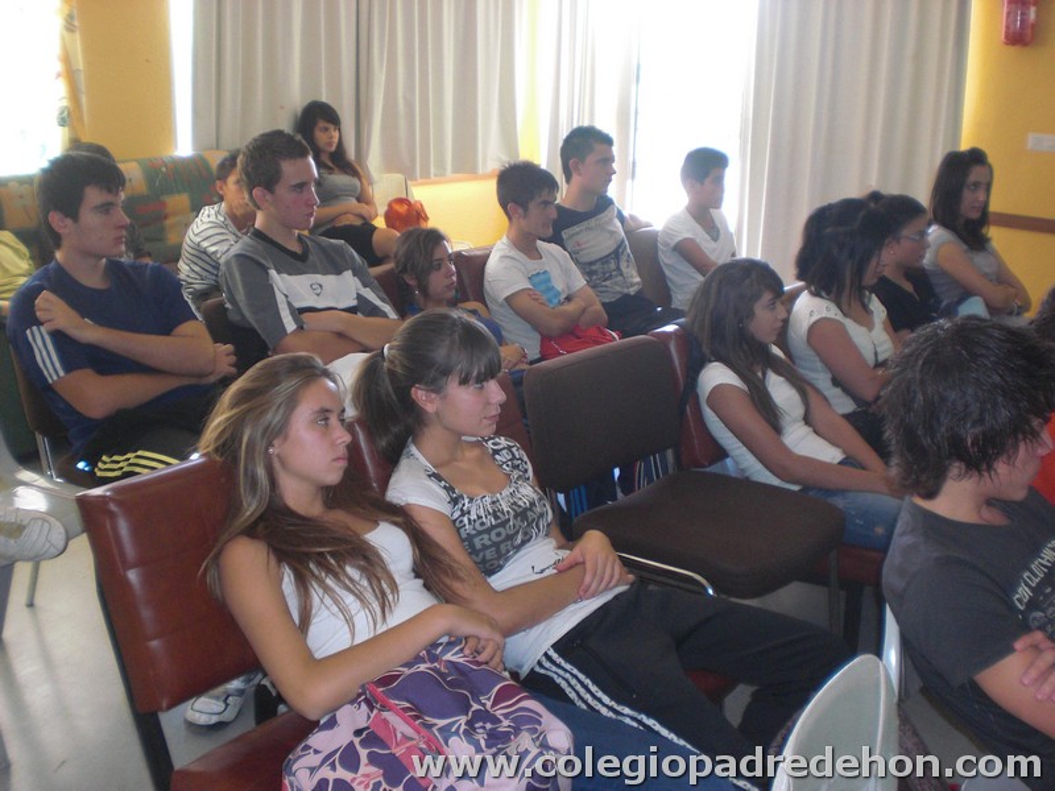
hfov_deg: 49.0
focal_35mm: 38
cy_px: 396
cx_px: 528
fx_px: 1158
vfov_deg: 37.7
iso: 200
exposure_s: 1/30
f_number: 3.1
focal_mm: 6.3
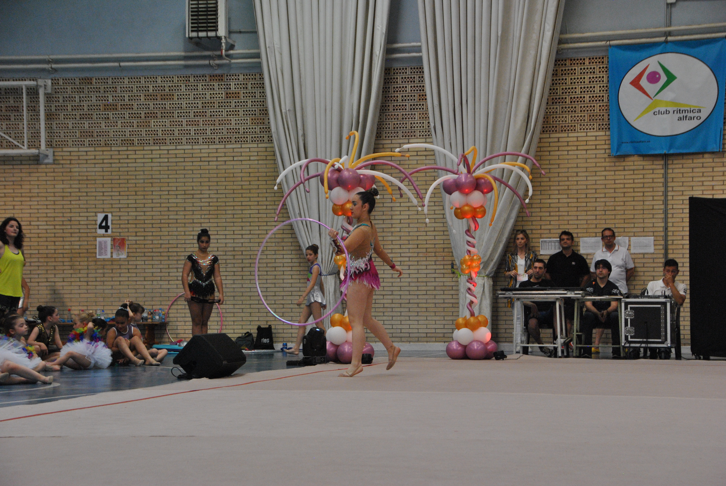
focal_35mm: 82
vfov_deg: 16.6
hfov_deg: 24.6
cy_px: 243
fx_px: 1666
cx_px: 363
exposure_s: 1/160
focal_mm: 55
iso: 800
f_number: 6.3
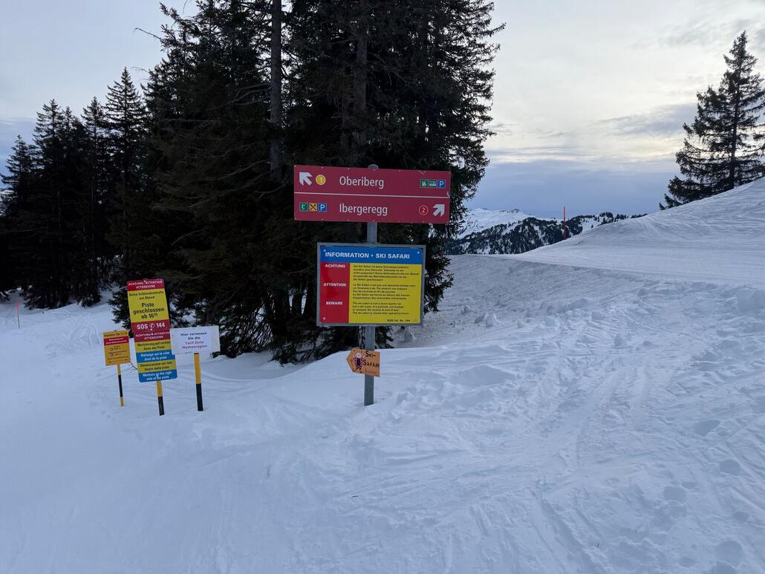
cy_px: 287
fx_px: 531
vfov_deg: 56.8
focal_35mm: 24
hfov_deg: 71.6
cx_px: 382
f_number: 1.78
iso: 80
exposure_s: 1/1812
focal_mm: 6.76
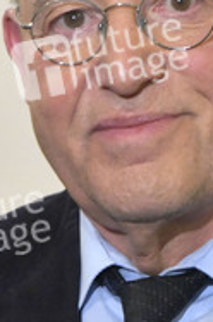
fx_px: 1336
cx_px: 149
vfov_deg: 13.7
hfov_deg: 9.1
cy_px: 146
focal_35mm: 150
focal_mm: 70
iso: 5000
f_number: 5
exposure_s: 1/125
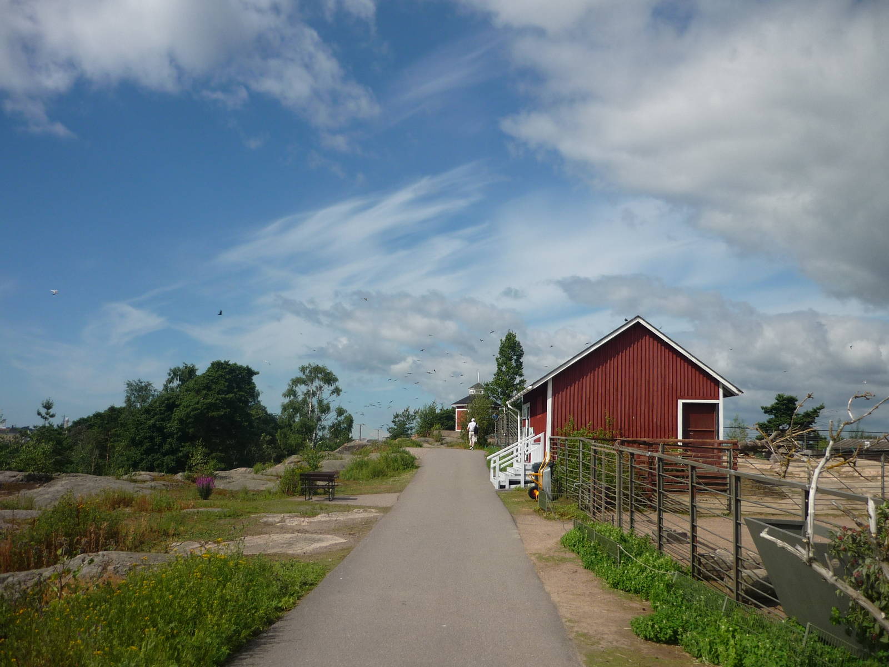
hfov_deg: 55.4
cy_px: 334
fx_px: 847
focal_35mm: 33
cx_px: 444
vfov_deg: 42.9
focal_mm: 5.5
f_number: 8
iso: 100
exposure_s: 1/320
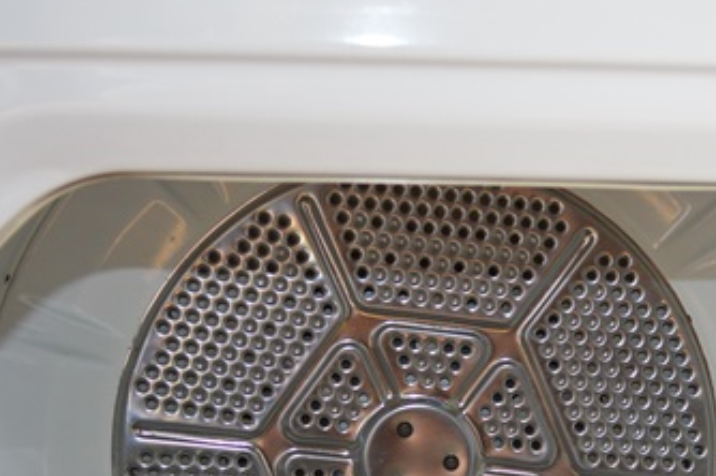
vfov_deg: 16.8
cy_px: 508
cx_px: 463
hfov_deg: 25.6
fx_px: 1570
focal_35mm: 79
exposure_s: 1/125
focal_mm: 22
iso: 320
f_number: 4
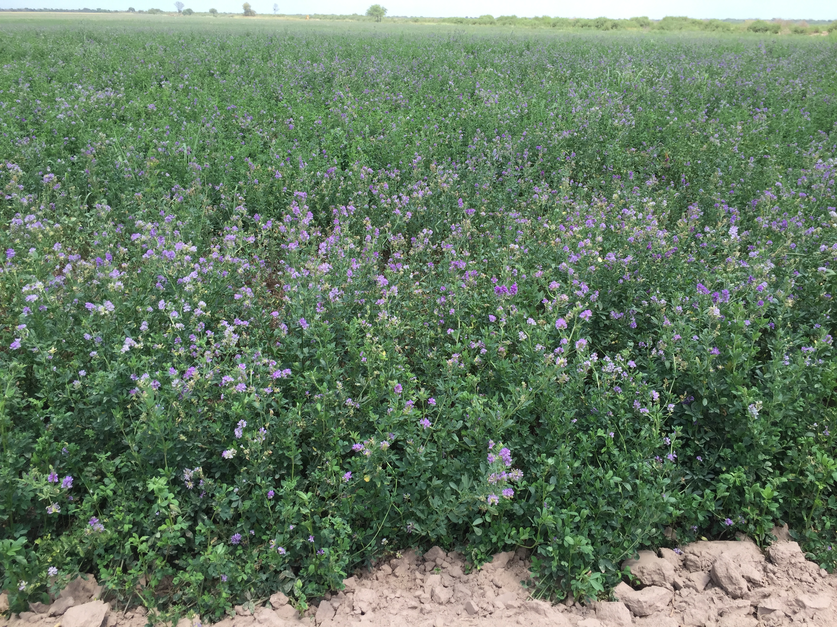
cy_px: 314
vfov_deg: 48.2
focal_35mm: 29
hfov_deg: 61.7
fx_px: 701
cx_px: 418
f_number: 2.2
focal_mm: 4.15
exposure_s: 1/670
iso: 32
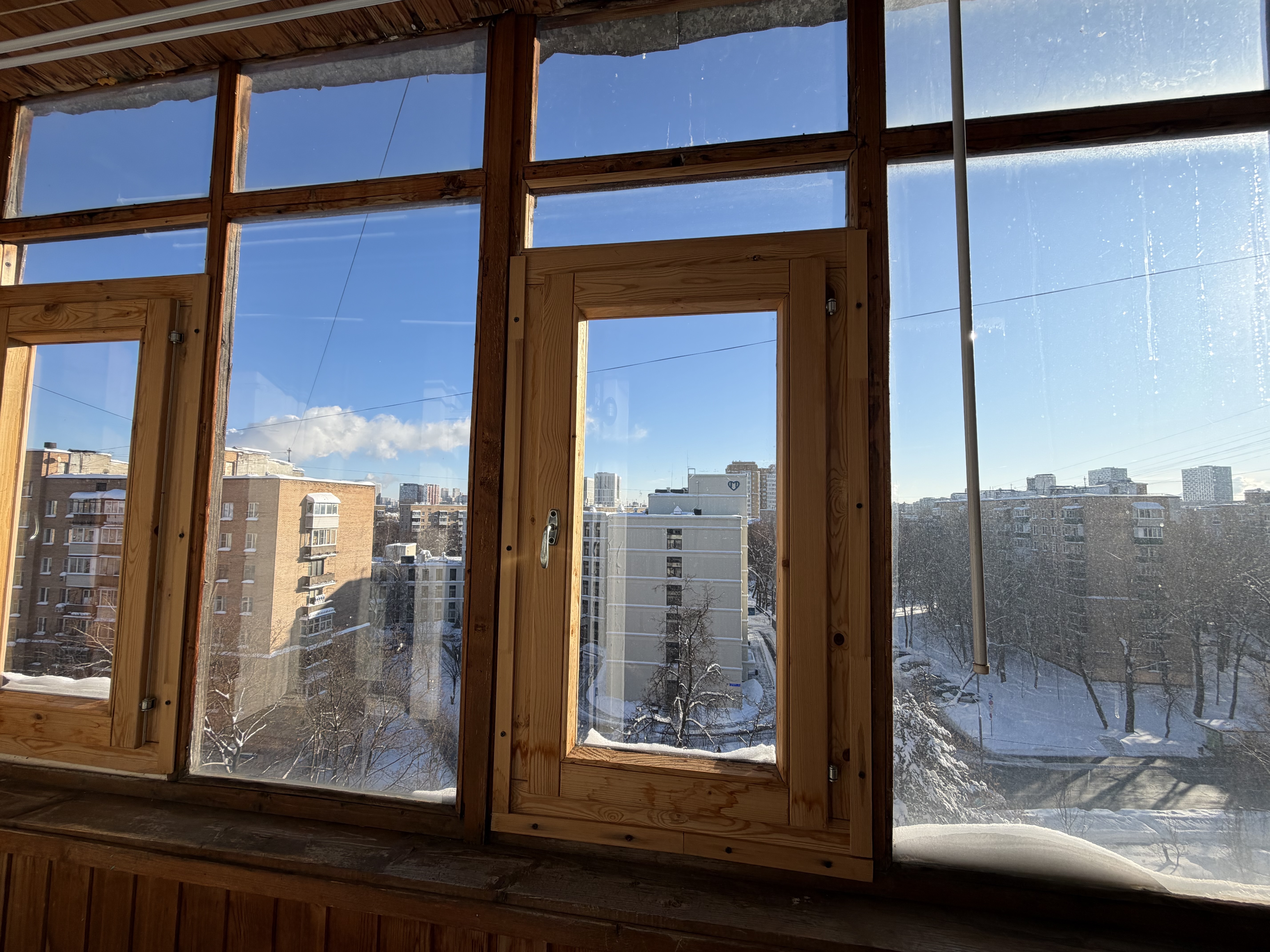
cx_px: 635
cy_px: 476
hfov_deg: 102.1
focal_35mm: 14
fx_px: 514
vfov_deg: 85.7
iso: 25
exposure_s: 1/770
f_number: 2.2
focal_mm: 2.22
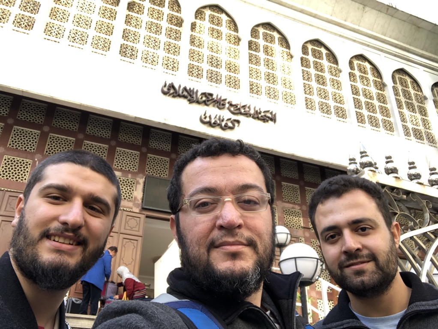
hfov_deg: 56.8
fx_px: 405
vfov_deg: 44.2
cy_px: 164
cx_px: 219
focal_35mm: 32
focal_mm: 2.87
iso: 32
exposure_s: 1/100
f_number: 2.2
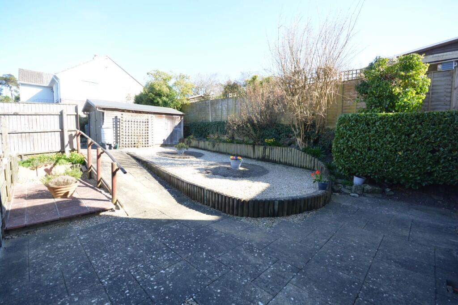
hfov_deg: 100.4
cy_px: 152
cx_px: 229
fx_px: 191
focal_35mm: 15
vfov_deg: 77.3
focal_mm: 10
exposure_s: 1/160
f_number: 8
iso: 400
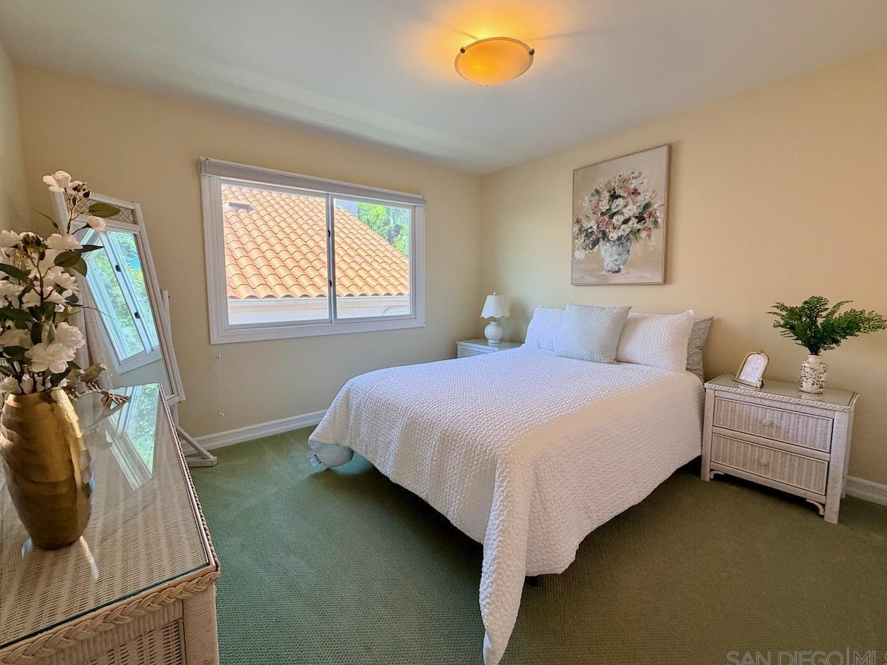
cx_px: 430
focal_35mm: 15
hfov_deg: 98.1
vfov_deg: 81.7
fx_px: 384
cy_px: 320
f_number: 2.2
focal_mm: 2.22
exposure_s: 1/120
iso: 160
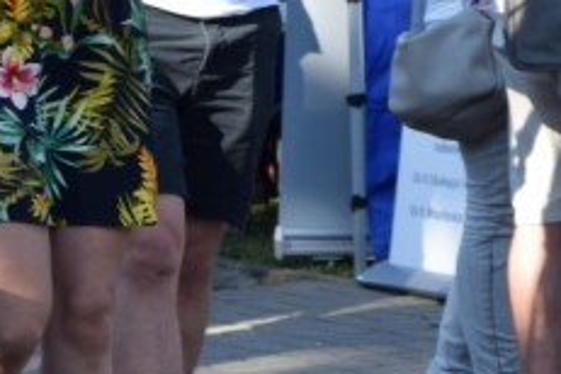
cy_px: -177
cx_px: 529
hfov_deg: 7.3
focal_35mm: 281
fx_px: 4380
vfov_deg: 4.9
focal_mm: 45
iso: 320
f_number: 8
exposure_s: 1/250
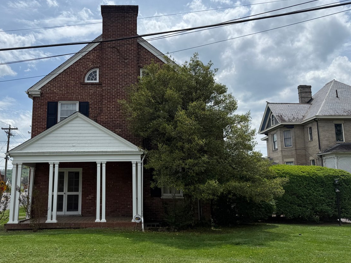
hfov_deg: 54.5
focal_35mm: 33
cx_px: 126
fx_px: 335
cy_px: 139
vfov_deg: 42.9
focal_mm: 6.76
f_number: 1.78
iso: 80
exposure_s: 1/7353
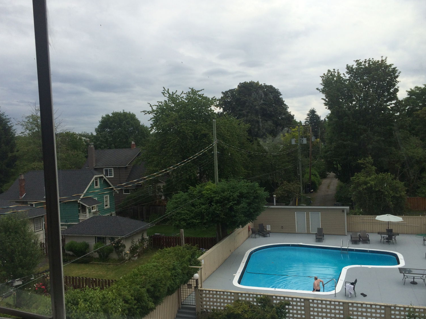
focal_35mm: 31
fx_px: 382
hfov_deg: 58.3
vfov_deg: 45.4
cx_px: 213
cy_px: 164
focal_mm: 4.15
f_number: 2.2
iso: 32
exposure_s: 1/2283
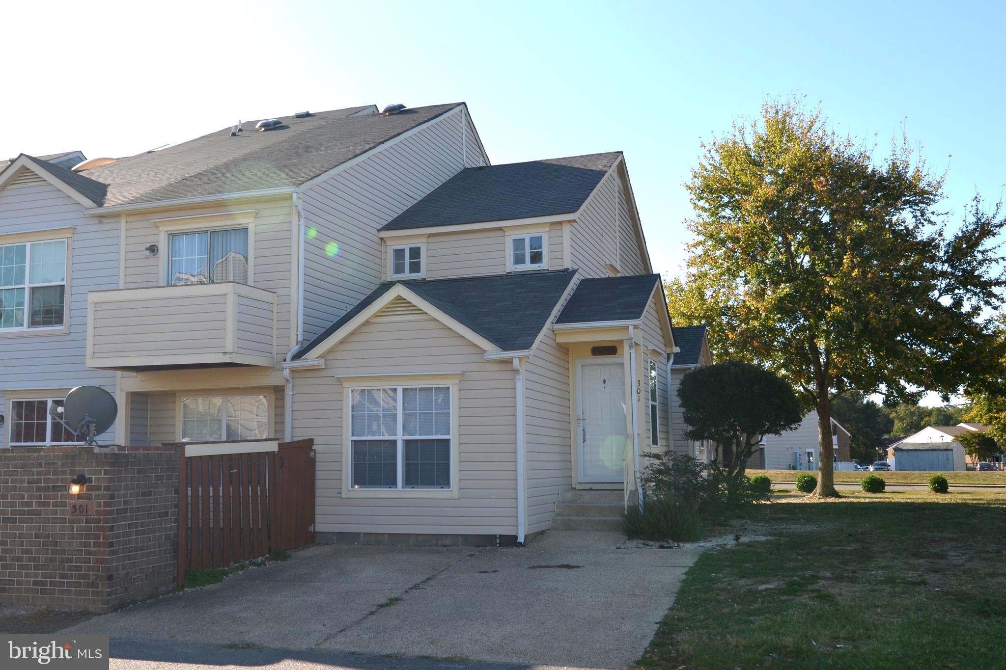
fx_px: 754
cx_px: 503
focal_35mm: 27
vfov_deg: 47.9
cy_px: 335
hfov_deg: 67.4
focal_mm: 18
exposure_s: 1/250
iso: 100
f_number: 8
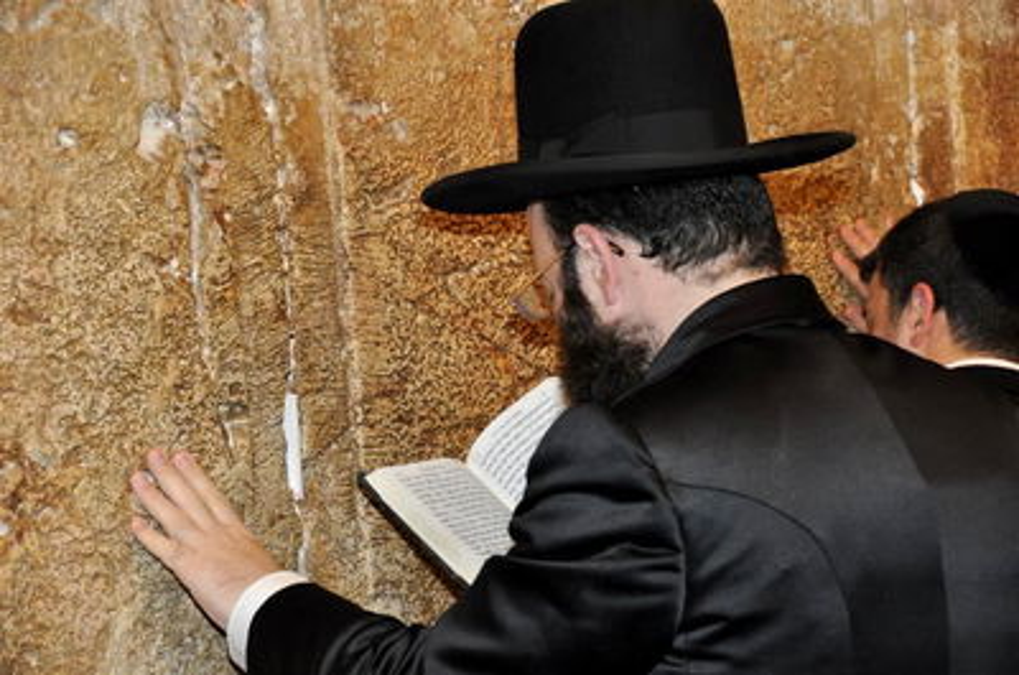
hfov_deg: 18.2
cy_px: 338
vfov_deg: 12.1
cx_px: 510
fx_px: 3178
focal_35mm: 112
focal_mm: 75
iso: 800
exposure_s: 1/60
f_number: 5
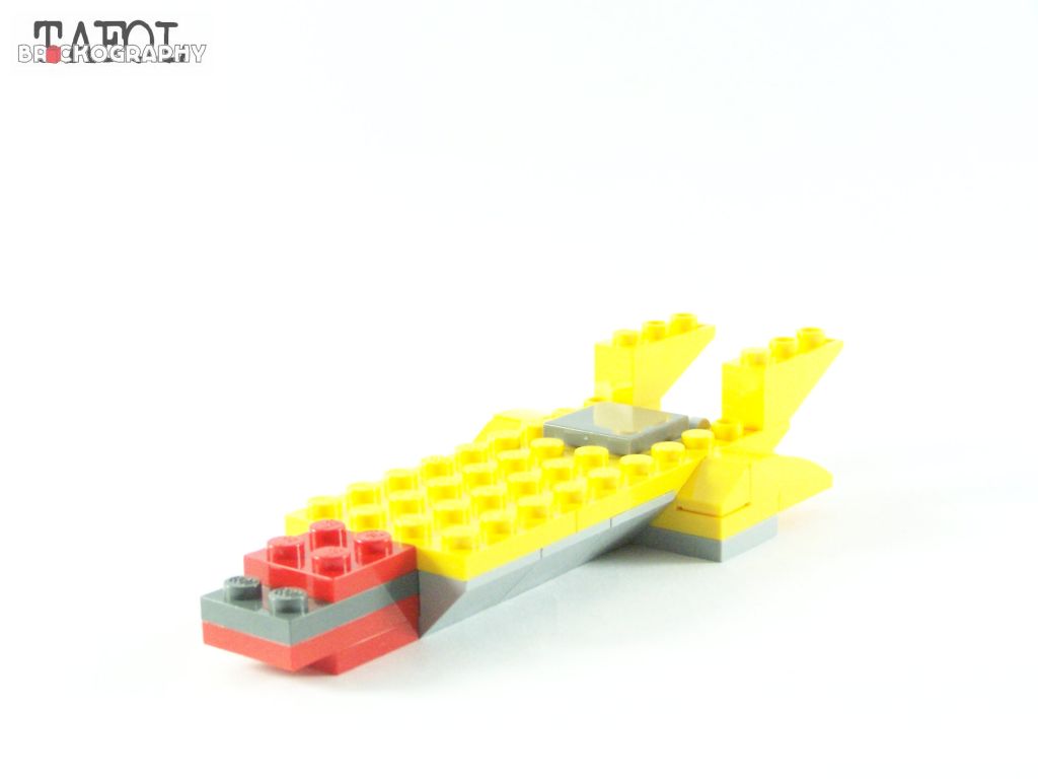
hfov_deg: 28.2
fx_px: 2069
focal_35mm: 69
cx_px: 519
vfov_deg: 21.3
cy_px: 390
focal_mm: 11.5
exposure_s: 1/60
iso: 400
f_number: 4
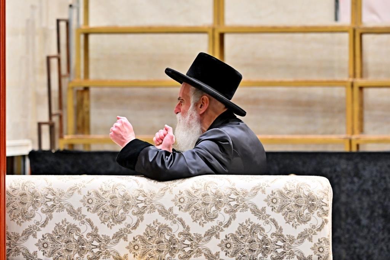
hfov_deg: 11.4
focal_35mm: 180
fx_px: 1949
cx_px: 195
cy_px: 130
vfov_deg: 7.6
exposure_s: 1/320
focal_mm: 120
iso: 1000
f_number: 4
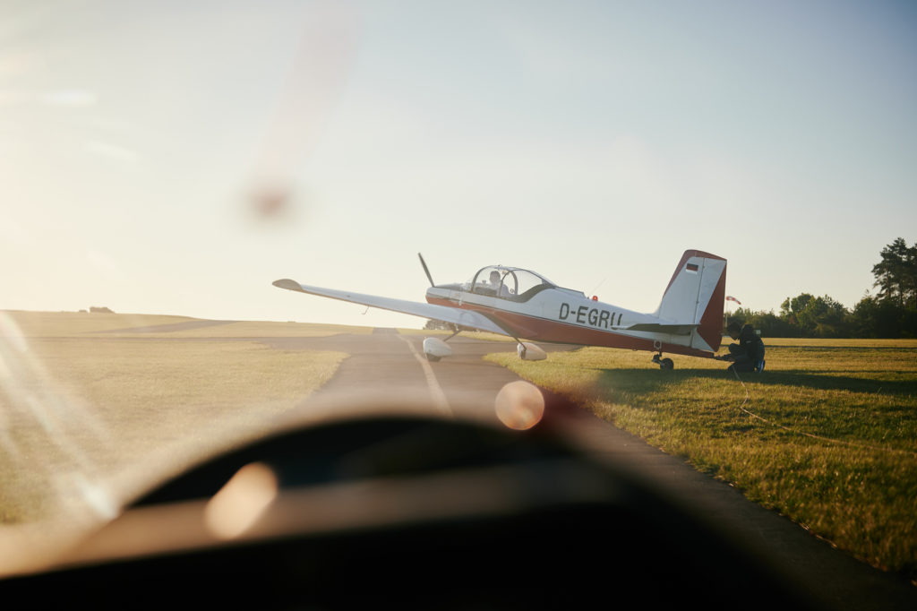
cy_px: 306
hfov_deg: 39.6
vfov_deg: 27.0
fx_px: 1273
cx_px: 458
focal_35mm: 50
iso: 100
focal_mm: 50
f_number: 2.8
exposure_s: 1/2000
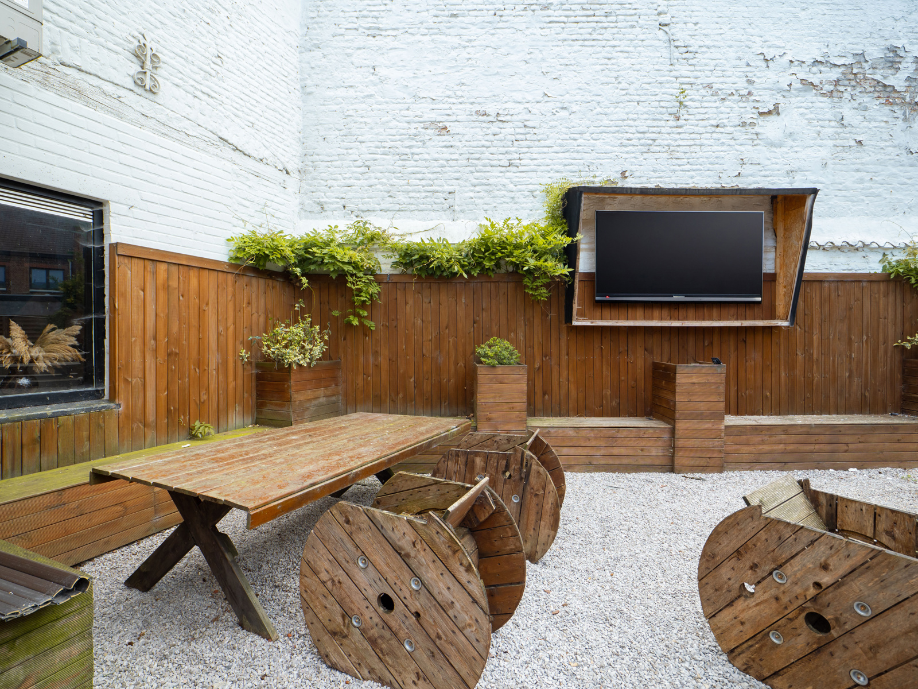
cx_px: 459
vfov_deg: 78.1
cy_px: 344
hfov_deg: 94.5
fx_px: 424
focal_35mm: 16
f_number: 4
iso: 200
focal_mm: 8
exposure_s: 1/250
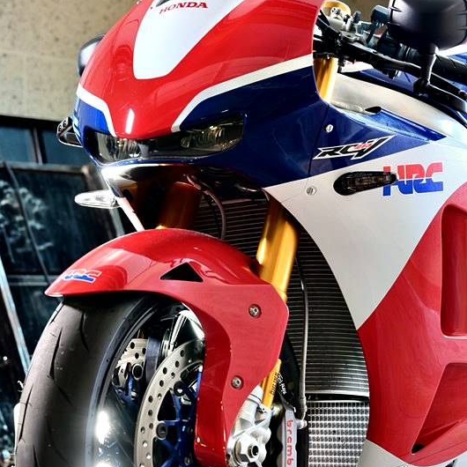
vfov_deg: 15.1
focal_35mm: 115
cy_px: 279
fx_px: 1755
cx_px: 269
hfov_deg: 15.1
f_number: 5
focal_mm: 70
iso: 640
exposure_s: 1/6
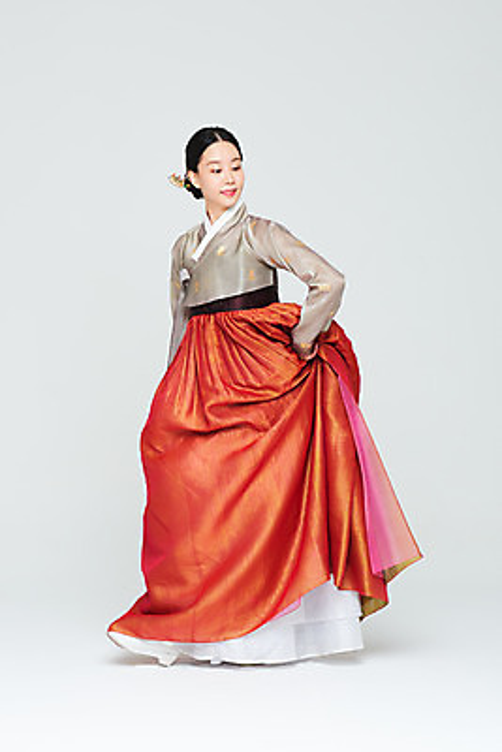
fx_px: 1797
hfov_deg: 15.9
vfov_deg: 23.6
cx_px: 251
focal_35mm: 86
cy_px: 376
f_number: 11
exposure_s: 1/125
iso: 100
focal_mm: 86
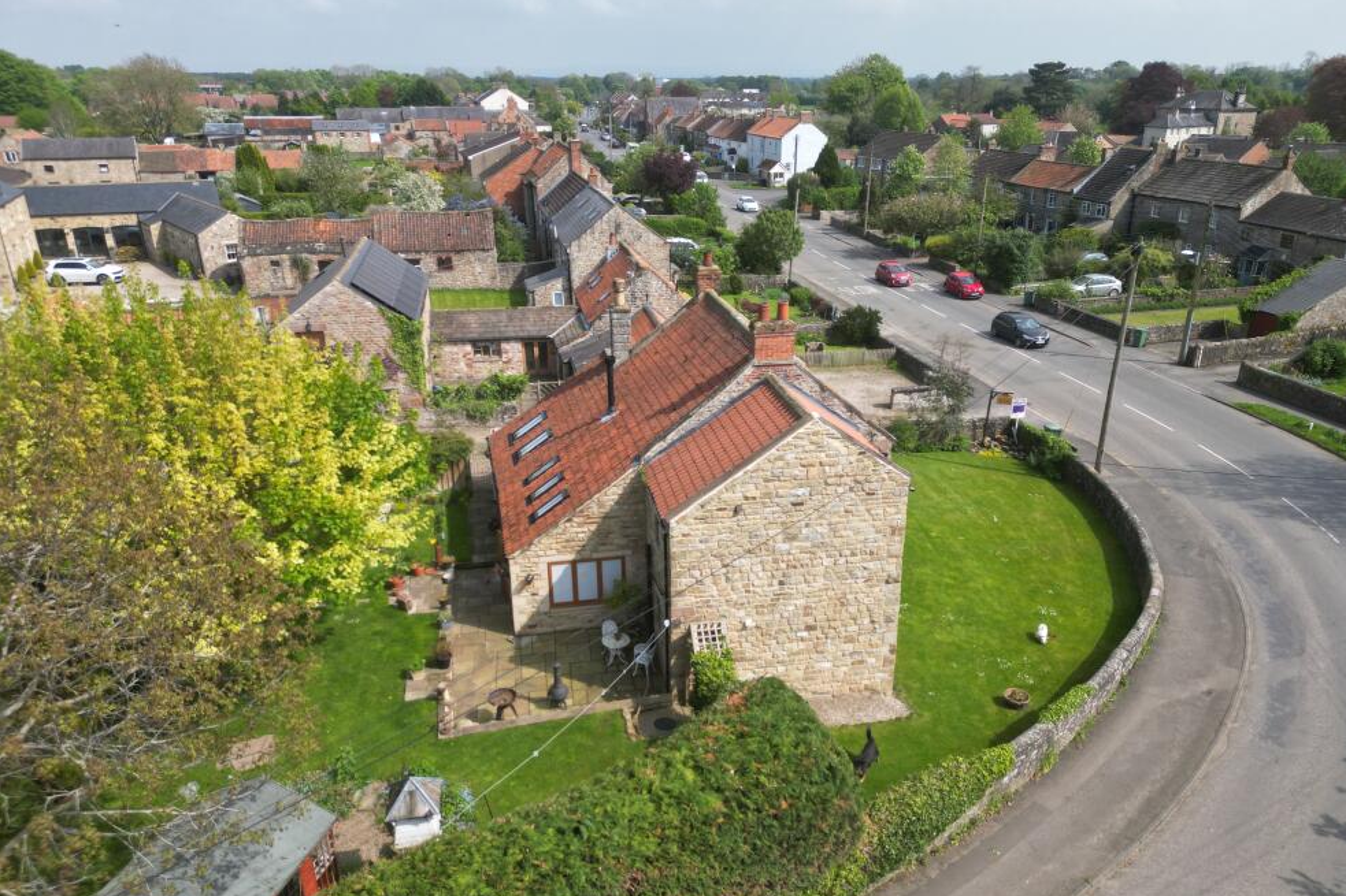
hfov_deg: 69.4
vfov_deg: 49.5
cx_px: 700
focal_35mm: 26
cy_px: 495
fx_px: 972
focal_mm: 6.72
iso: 110
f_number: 1.7
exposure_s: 1/2000
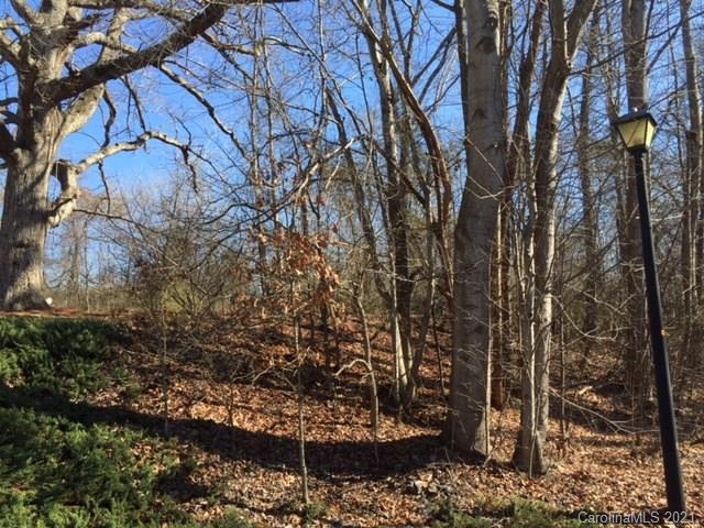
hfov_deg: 61.7
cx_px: 352
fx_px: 590
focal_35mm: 29
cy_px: 264
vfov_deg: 48.2
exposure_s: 1/628
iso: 32
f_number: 2.2
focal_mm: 4.15
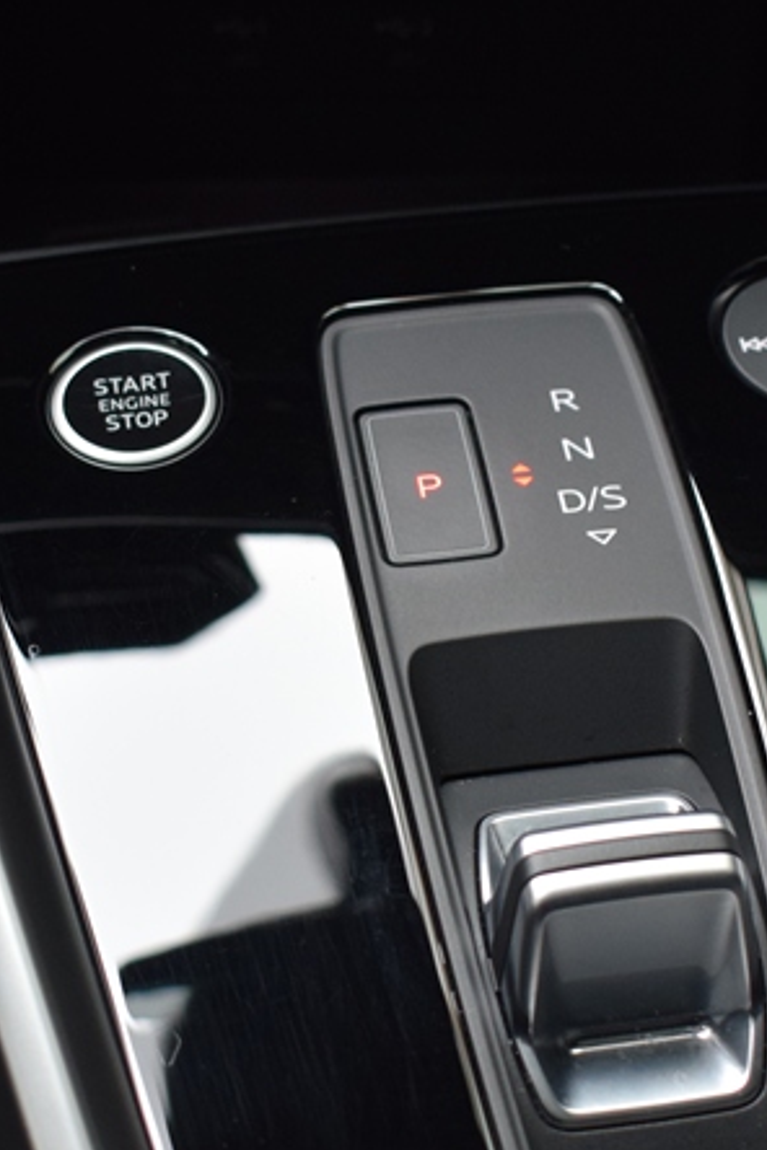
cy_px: 688
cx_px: 358
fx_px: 2652
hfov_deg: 16.5
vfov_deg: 24.4
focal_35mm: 83
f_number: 4
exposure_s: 1/60
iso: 800
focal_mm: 24
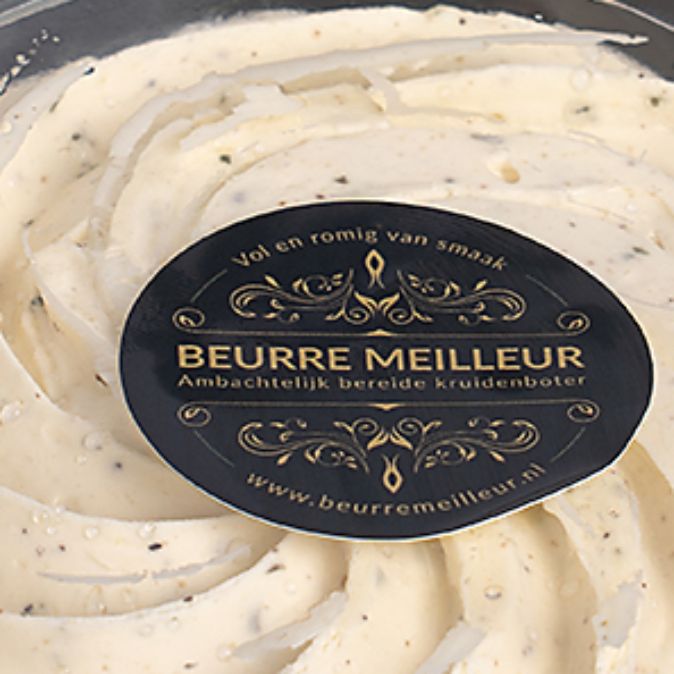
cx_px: 361
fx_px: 7952
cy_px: 415
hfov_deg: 4.9
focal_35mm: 361
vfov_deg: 4.9
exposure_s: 1/160
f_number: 9
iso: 100
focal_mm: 105
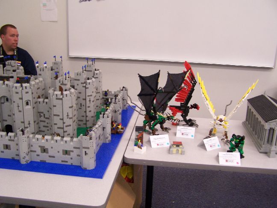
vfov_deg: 37.7
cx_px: 138
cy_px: 104
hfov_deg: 49.0
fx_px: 304
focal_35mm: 38
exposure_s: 1/13
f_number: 2.8
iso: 140
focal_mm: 6.3
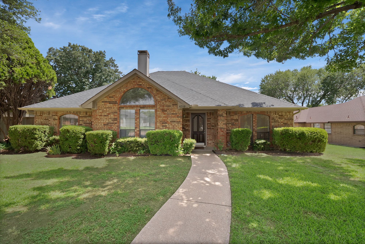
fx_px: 142
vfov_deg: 81.3
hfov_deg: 104.2
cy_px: 122
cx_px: 182
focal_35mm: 14
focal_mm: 14
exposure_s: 1/100
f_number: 9
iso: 640
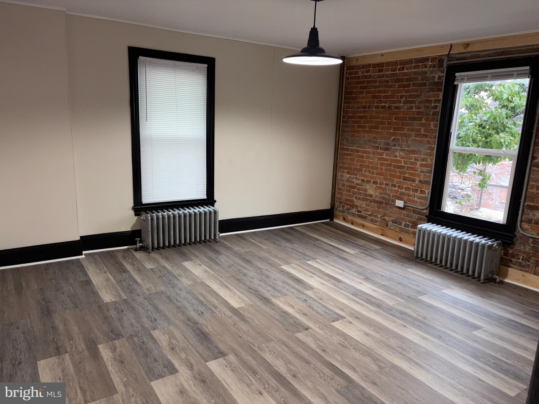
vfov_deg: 53.1
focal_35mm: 26
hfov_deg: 67.3
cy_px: 202
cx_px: 270
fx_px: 405
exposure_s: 1/15
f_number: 1.6
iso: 64
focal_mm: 5.96
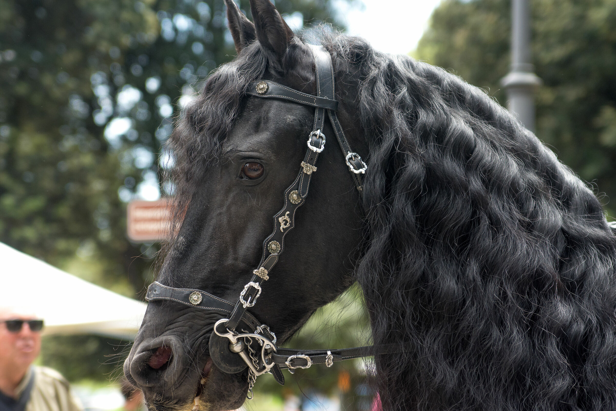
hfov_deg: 19.5
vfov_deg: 13.0
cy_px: 206
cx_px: 308
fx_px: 1797
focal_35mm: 105
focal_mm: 70
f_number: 3.5
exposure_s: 1/500
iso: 400
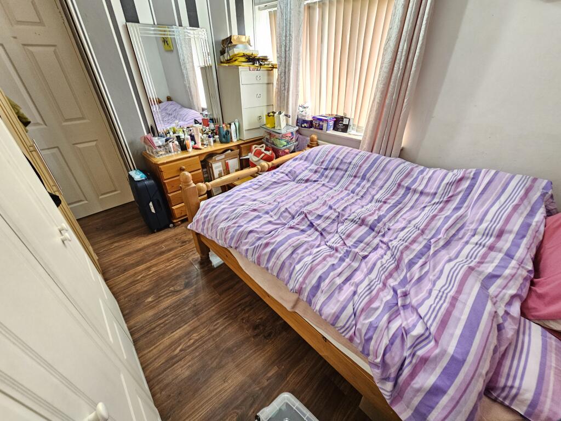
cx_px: 280
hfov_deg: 106.2
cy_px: 210
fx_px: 211
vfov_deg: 89.9
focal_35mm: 13
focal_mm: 2.2
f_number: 2.2
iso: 320
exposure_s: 1/30
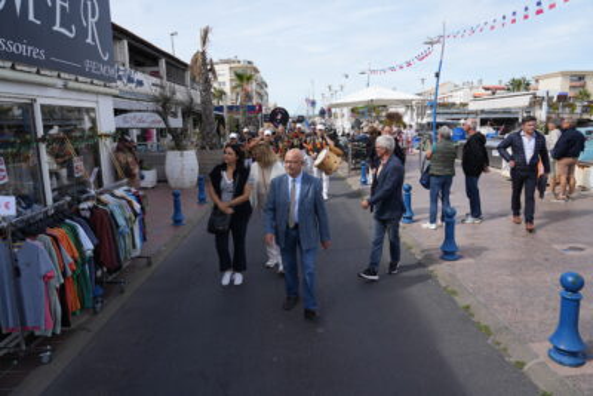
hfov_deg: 73.7
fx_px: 395
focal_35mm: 24
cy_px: 198
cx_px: 296
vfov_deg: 53.2
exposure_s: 1/400
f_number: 5.6
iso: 125
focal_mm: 24
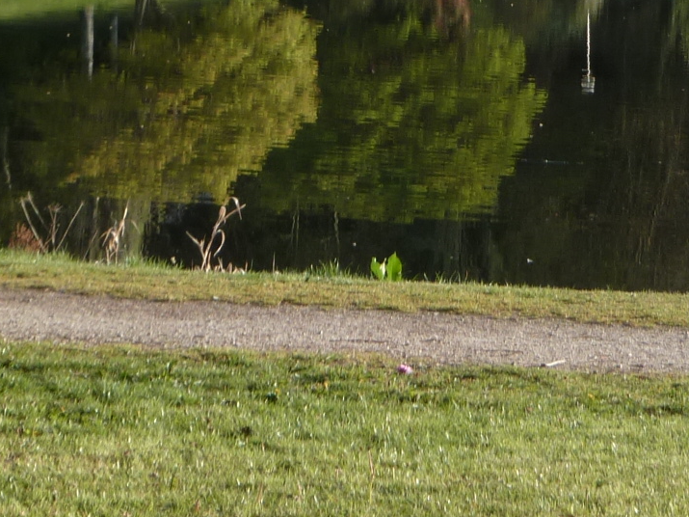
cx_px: 496
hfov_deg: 11.0
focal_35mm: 179
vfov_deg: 8.1
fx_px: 3562
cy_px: -353
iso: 80
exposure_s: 1/160
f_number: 3.9
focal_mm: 9
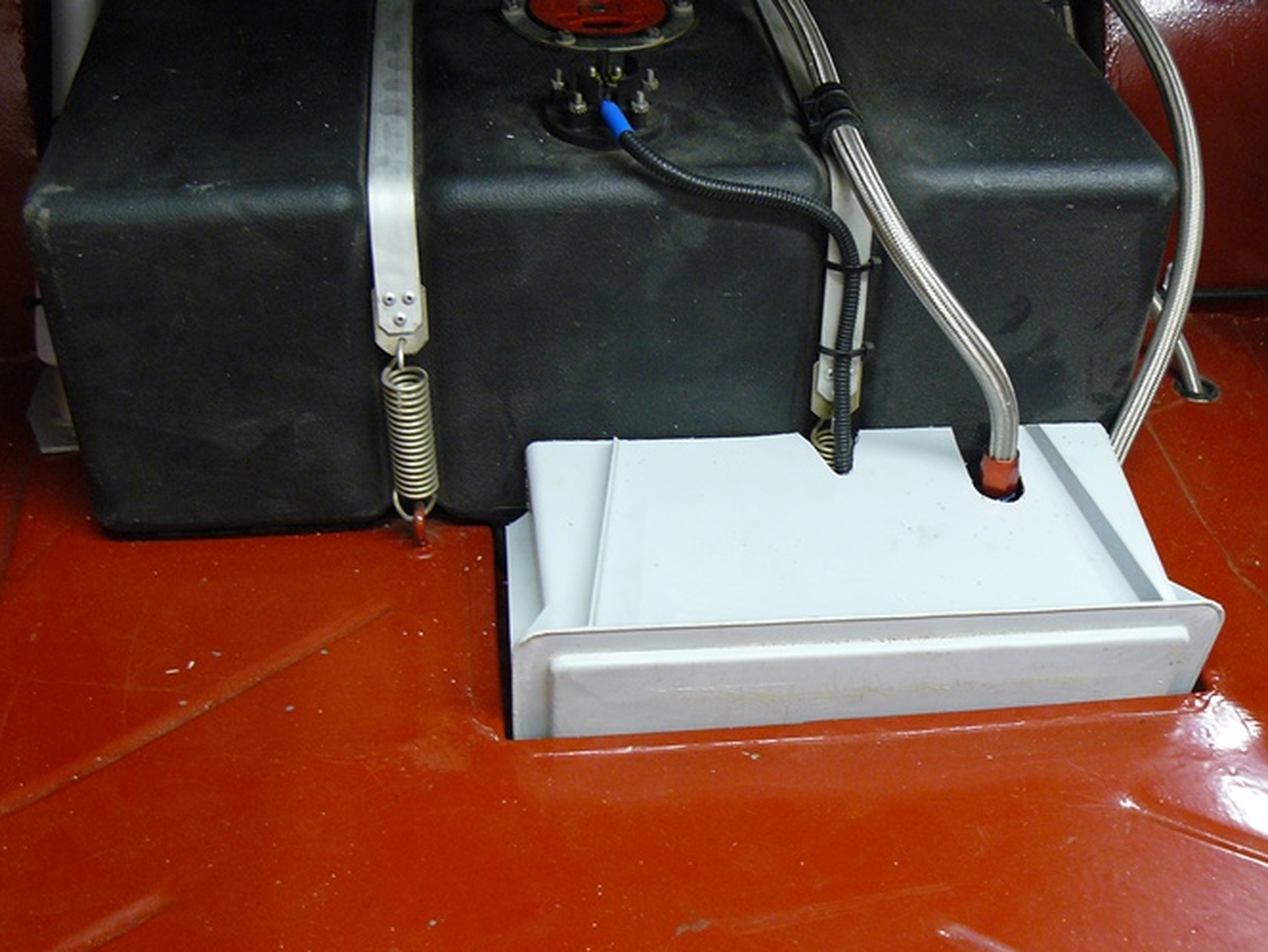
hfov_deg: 46.7
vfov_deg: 36.0
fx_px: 1466
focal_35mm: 40
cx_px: 682
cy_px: 521
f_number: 2.8
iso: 200
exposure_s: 1/6
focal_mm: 6
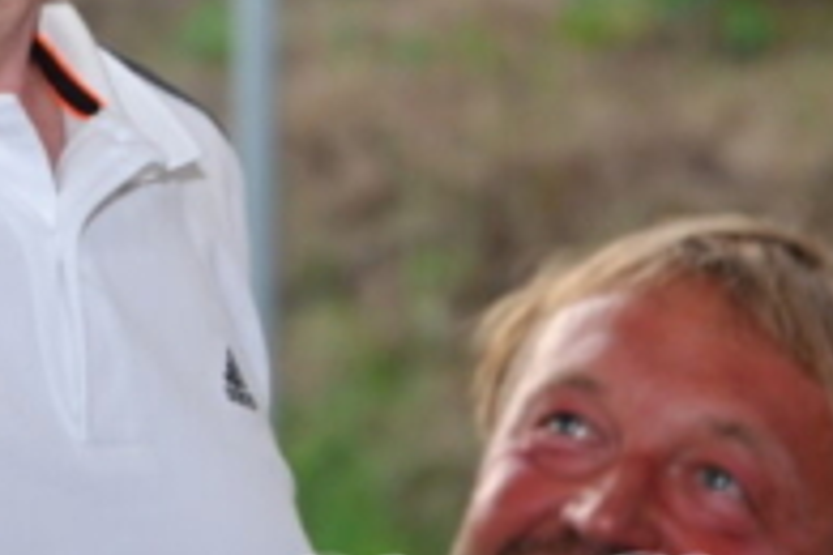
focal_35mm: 279
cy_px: -128
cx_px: 73
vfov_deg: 4.9
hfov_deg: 7.4
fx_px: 6455
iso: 400
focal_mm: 85
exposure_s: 1/125
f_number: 4.5
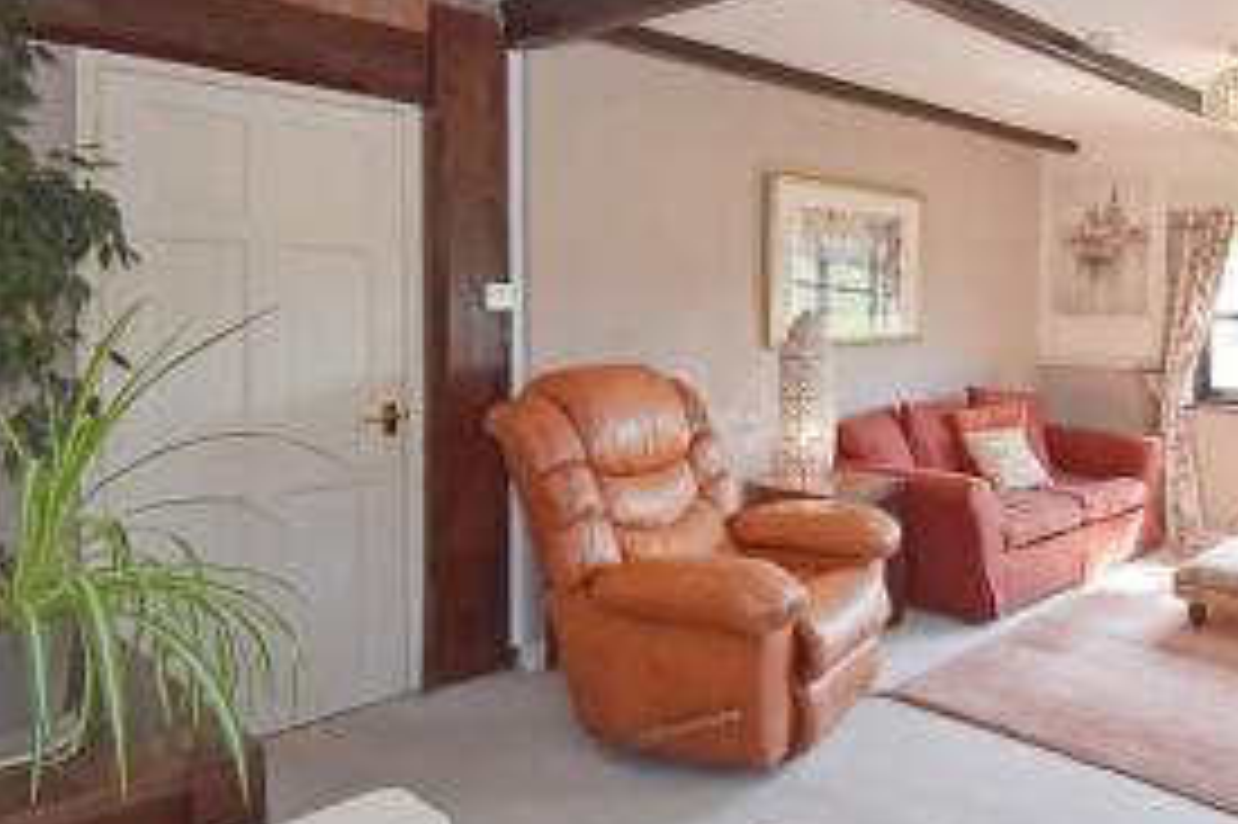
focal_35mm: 26
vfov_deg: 49.3
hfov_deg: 63.4
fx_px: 894
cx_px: 990
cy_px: 340
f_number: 4.5
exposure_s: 1/200
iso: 400
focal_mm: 10
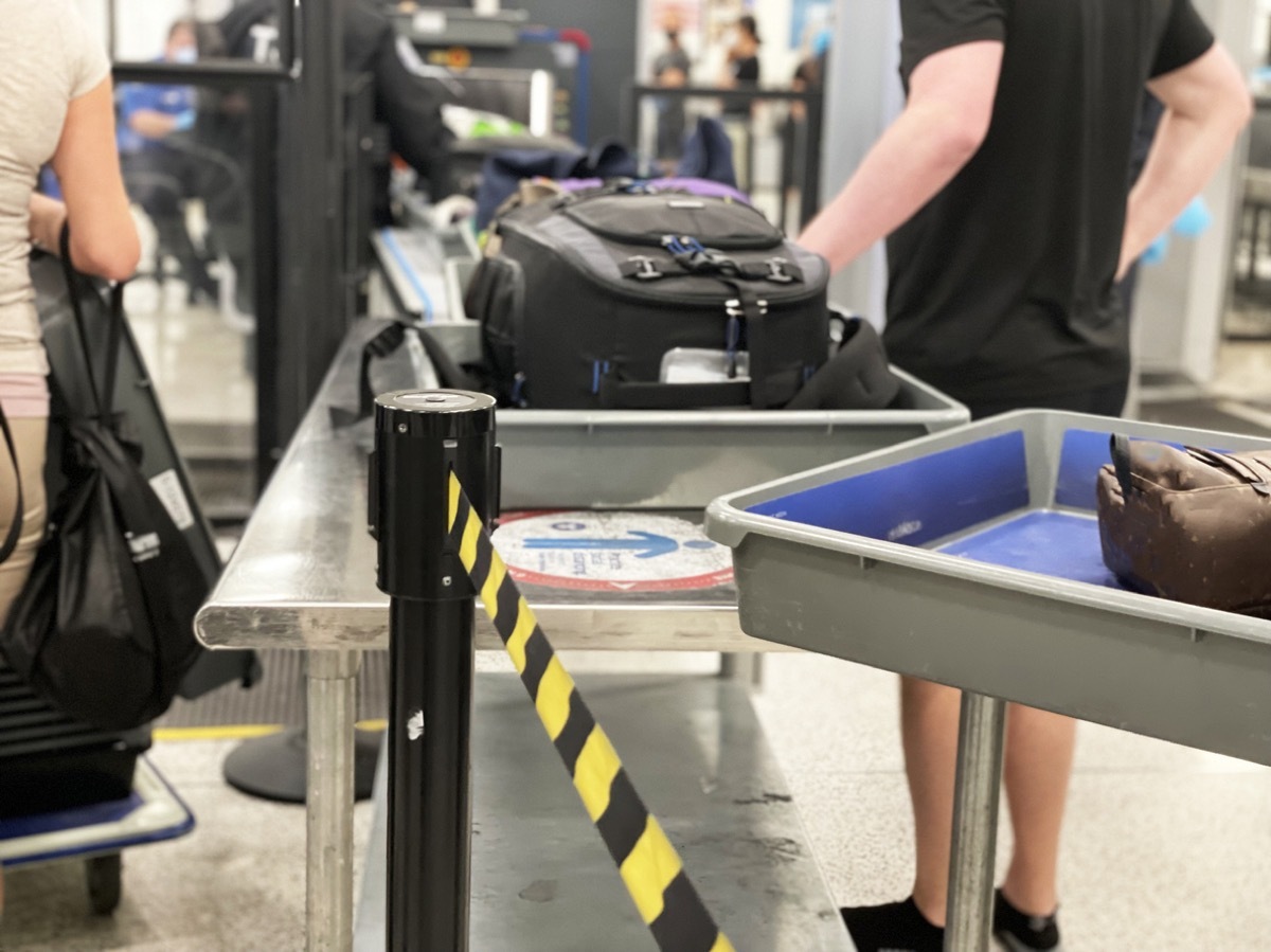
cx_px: 636
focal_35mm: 52
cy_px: 476
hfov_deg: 36.8
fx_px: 1909
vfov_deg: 28.0
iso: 320
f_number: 2
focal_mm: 6
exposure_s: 1/40
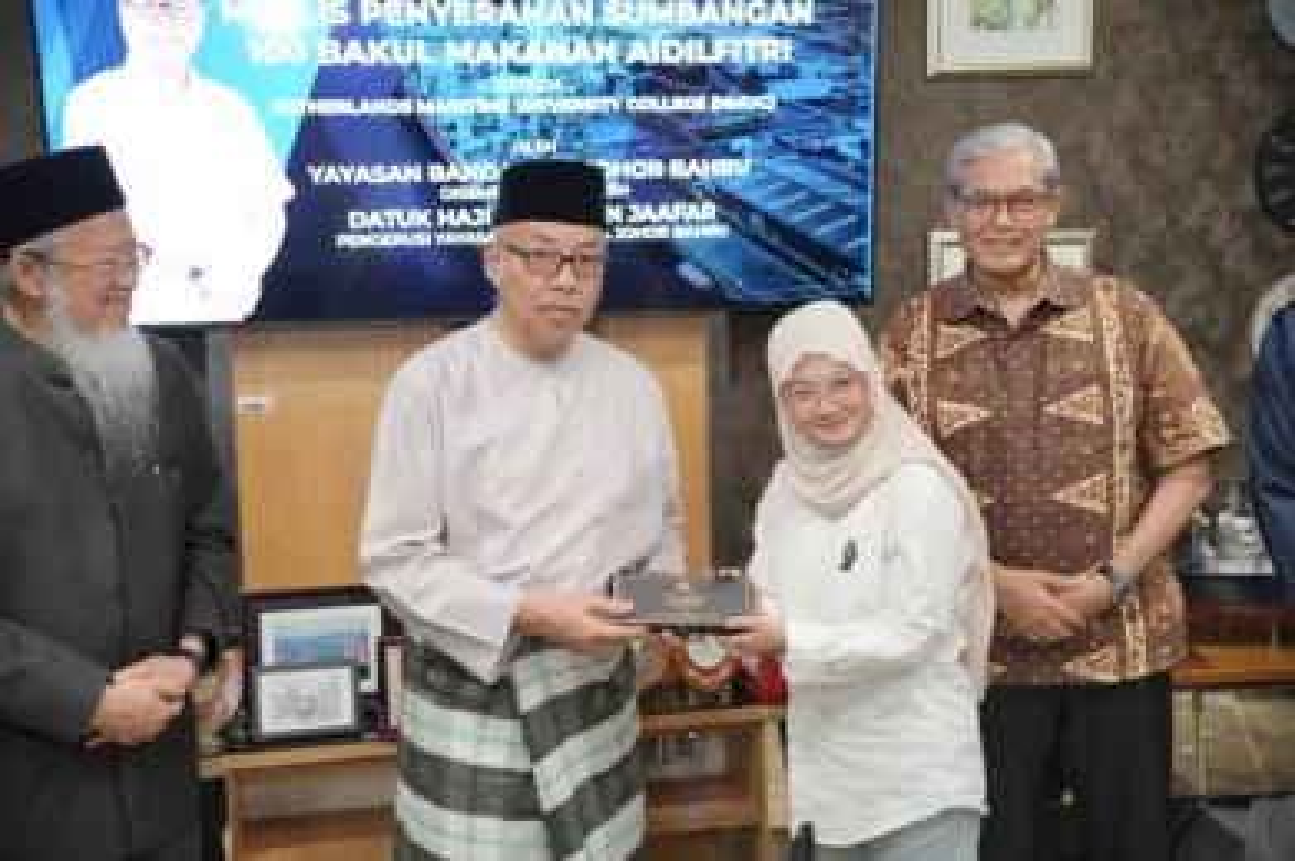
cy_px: 430
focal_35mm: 48
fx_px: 1725
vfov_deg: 28.0
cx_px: 648
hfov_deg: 41.1
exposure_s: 1/80
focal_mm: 48
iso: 800
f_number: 2.8
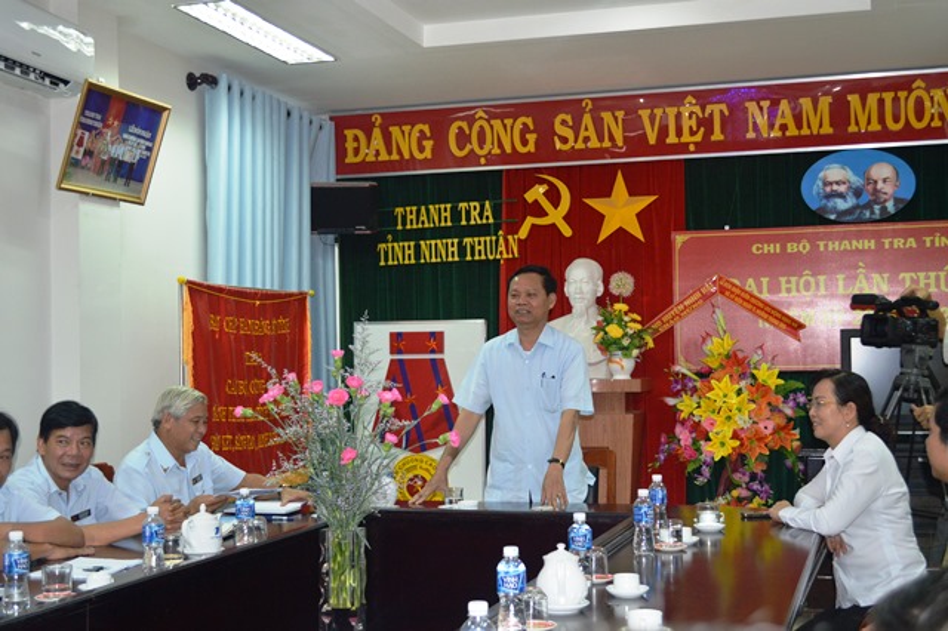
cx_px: 474
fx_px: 1263
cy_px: 316
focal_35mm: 48
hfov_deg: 41.1
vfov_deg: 28.0
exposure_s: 1/60
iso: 800
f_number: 4.8
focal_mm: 32
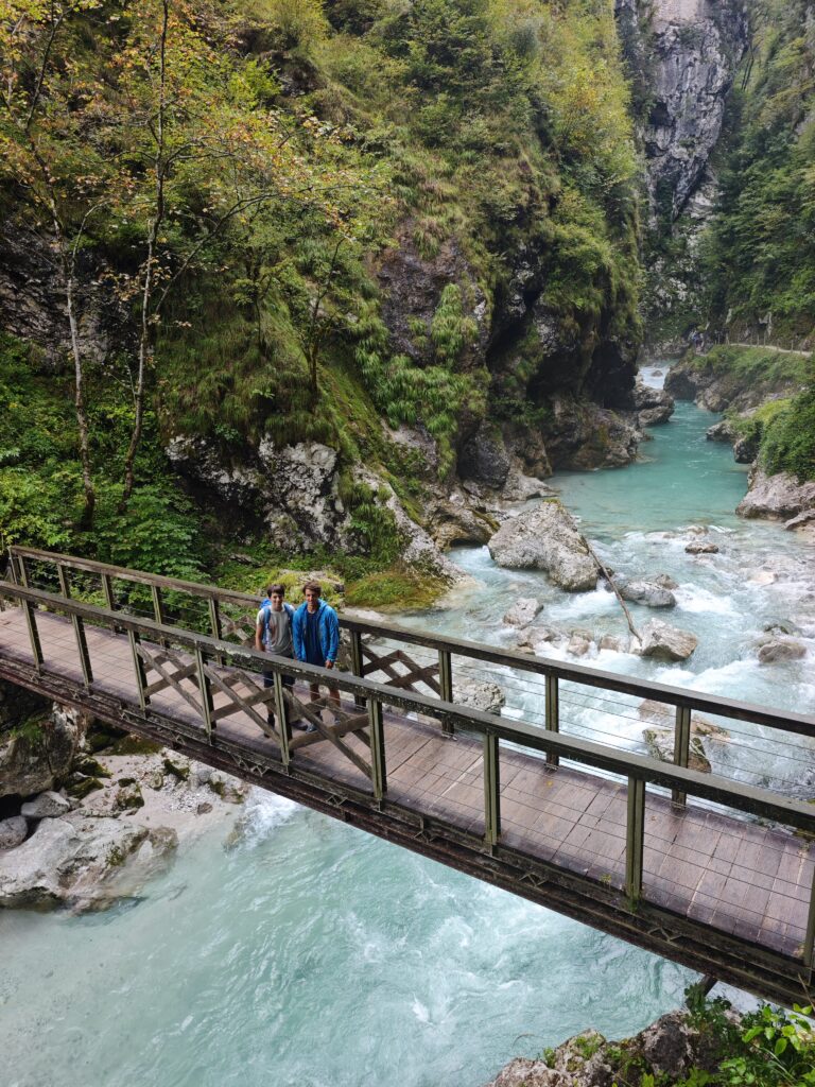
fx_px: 722
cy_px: 544
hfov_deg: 58.9
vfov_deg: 73.9
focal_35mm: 23
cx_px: 408
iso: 160
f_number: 2
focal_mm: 8.72
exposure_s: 1/100
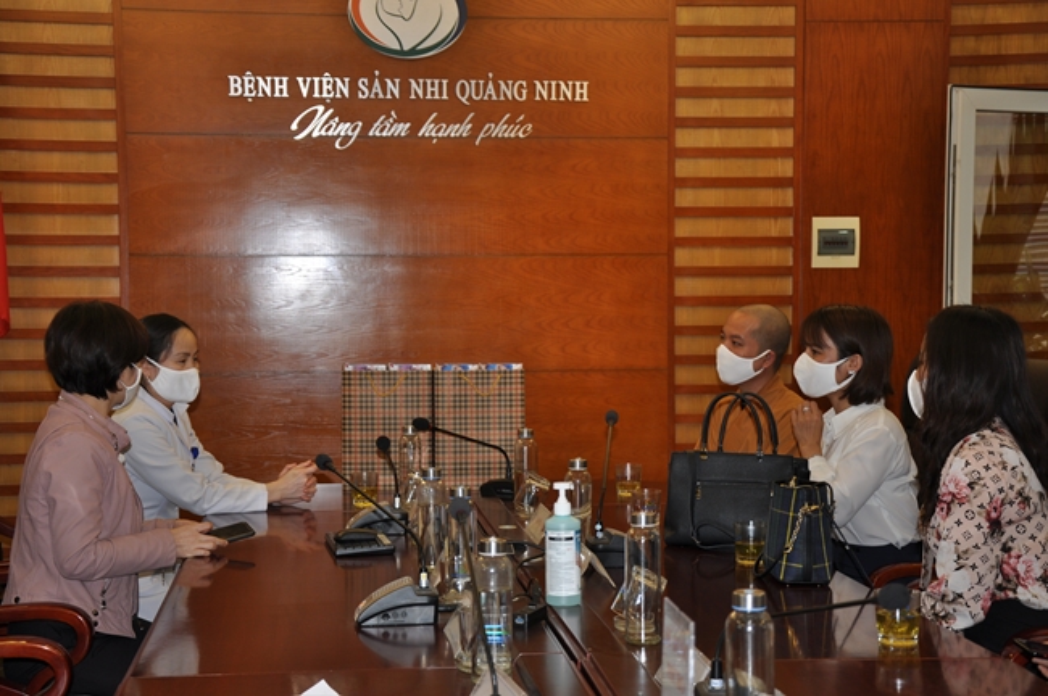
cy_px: 348
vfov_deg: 21.5
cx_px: 524
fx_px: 1832
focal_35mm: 63
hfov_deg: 31.9
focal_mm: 42
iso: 200
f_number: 4.8
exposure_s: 1/60
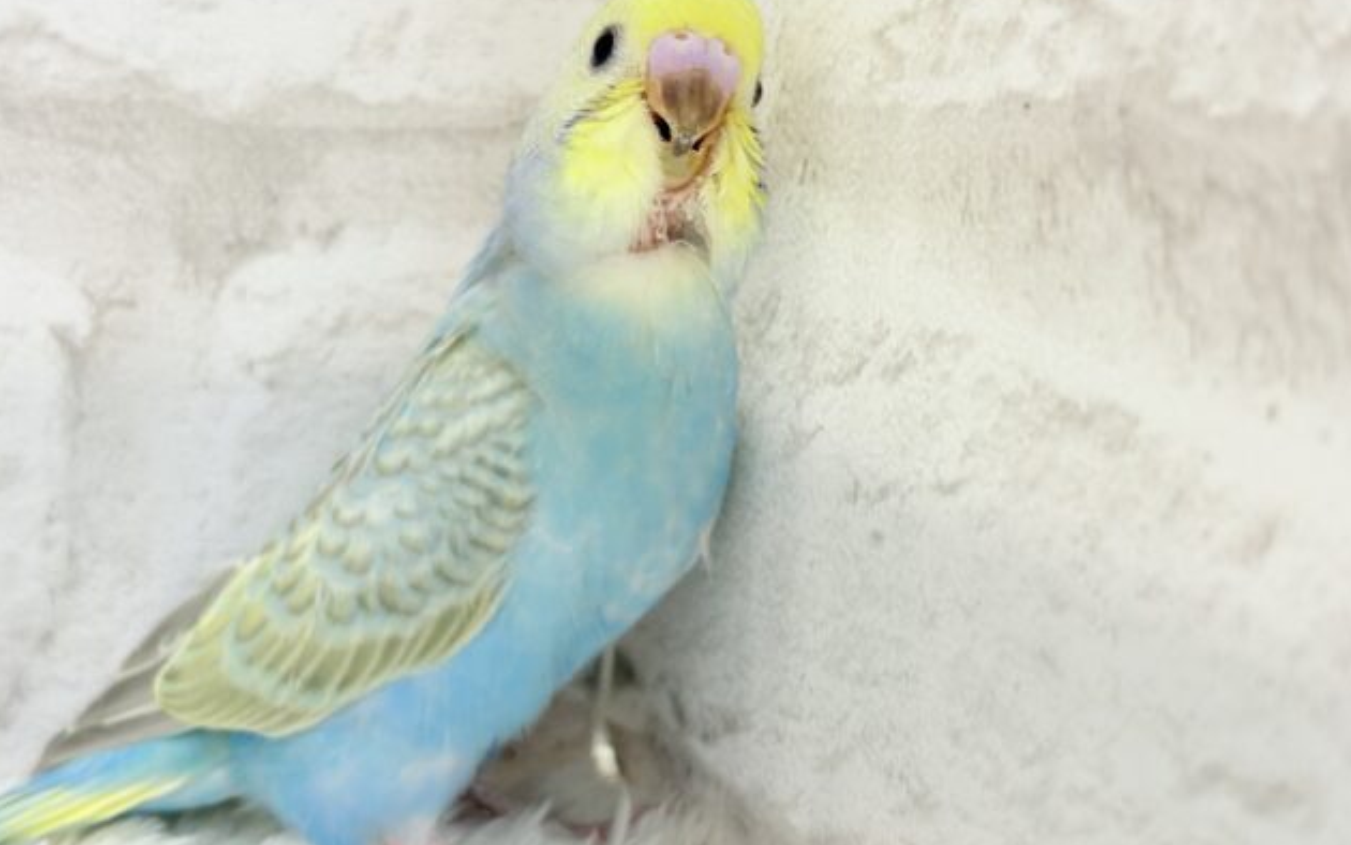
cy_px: 416
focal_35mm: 56
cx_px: 676
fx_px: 2062
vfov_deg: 23.2
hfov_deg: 36.3
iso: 64
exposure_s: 1/50
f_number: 1.6
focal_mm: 5.96
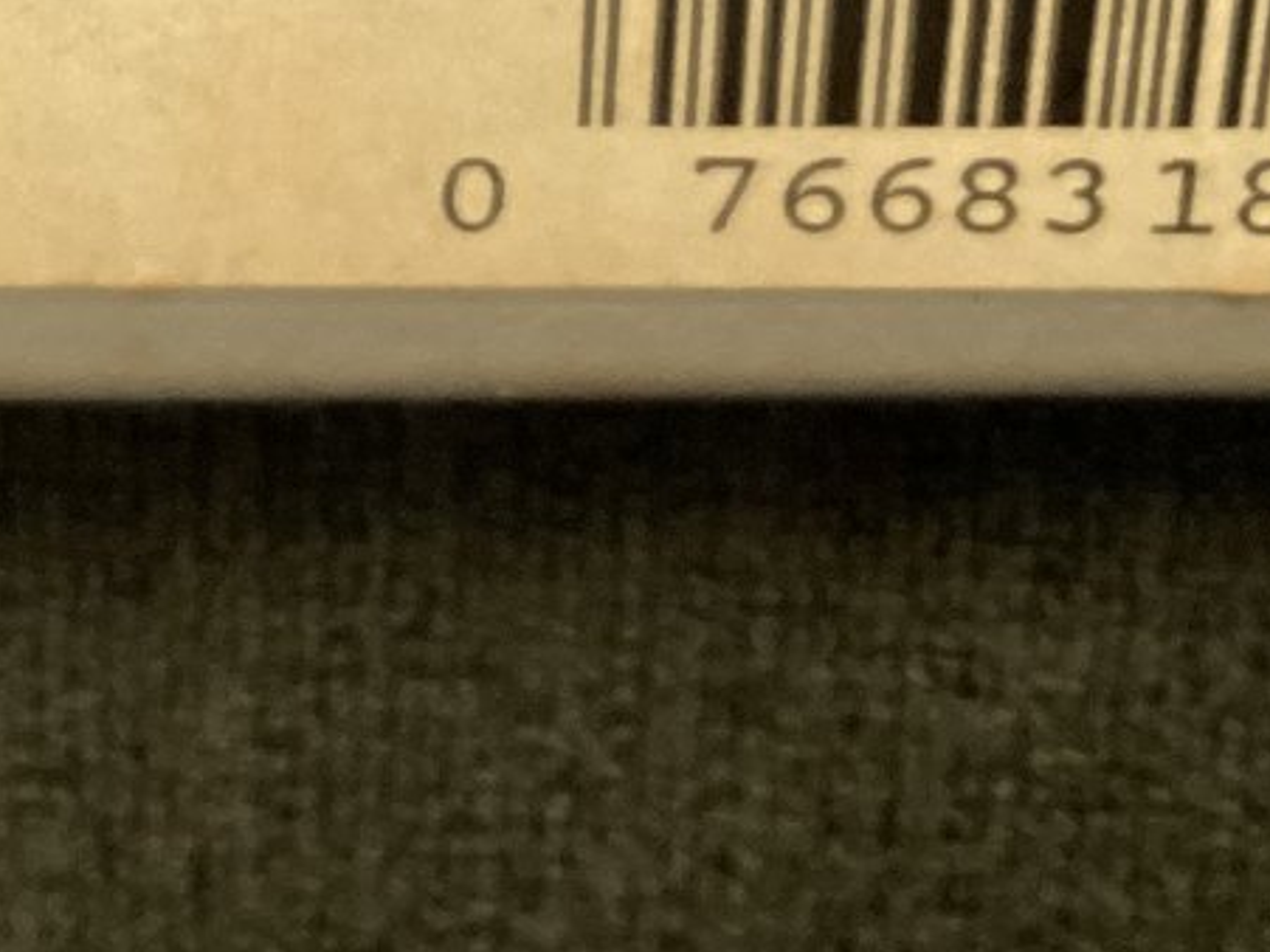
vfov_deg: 14.0
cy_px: -55
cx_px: 193
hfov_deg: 18.7
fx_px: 3815
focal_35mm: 104
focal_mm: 3.3
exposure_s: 1/50
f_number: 2.4
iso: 250
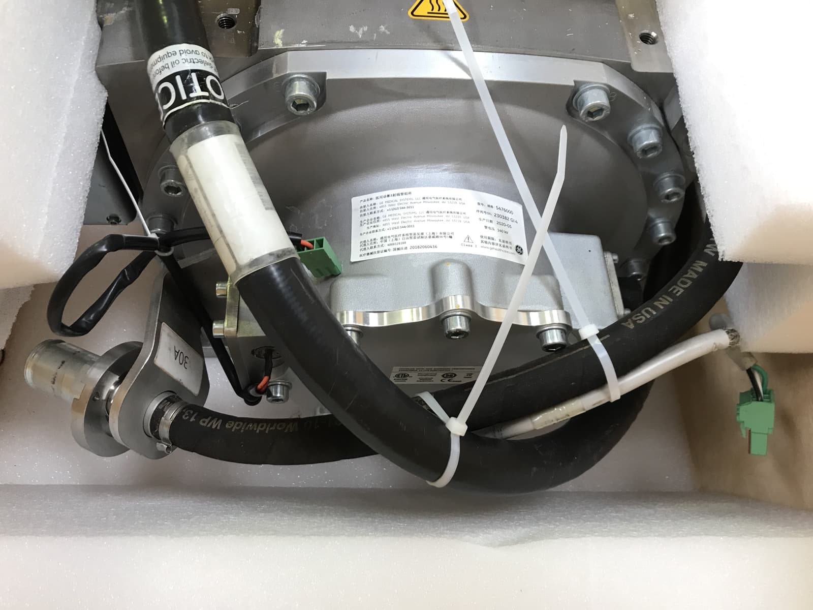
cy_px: 305
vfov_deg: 49.7
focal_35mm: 28
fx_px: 658
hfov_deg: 63.4
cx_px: 406
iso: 40
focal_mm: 3.99
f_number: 1.8
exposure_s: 1/20
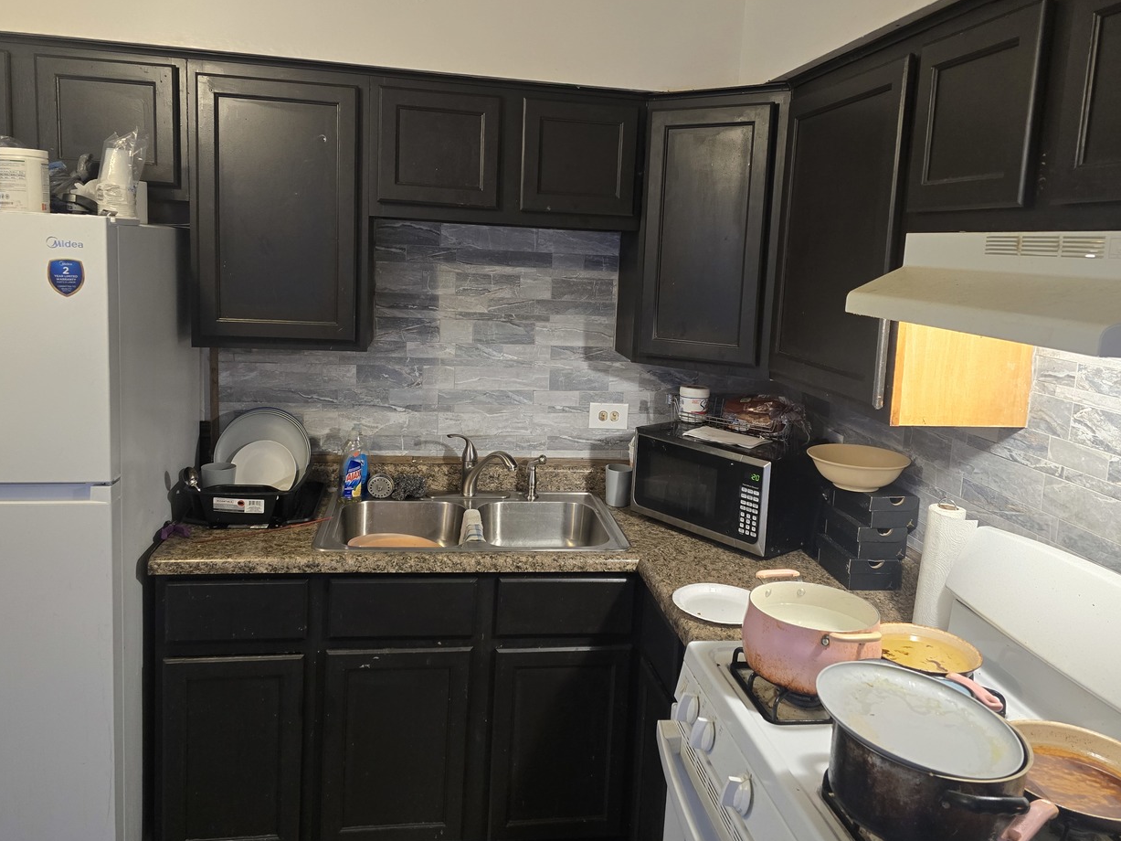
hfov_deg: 65.3
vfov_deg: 51.2
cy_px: 372
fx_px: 874
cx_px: 580
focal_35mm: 27
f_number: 1.7
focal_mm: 6.3
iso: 400
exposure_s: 1/120
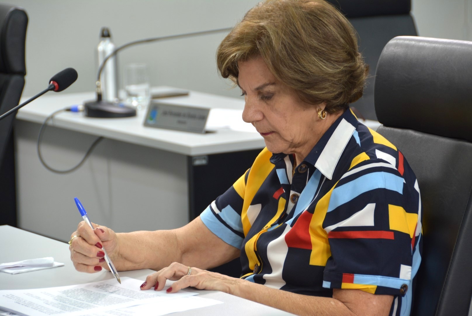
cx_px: 236
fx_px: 2204
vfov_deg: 8.2
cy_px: 158
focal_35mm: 168
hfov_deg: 12.2
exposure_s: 1/60
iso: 400
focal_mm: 112
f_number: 5.3
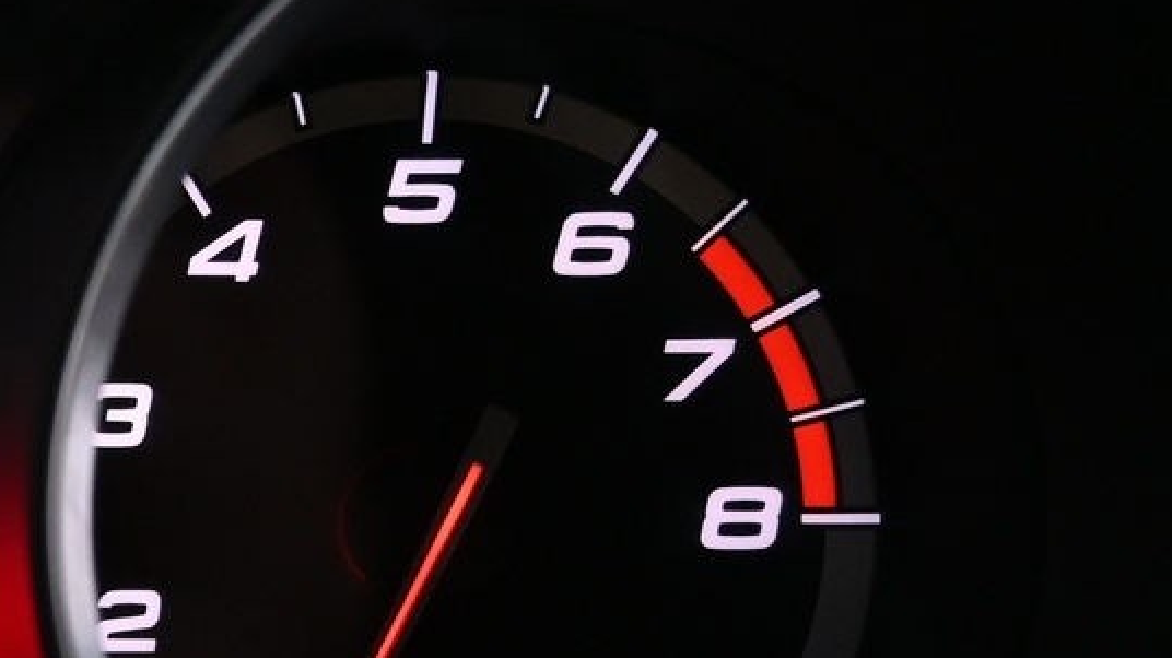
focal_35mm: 95
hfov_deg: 19.7
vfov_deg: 12.7
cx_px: -540
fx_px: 2951
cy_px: 538
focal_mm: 20
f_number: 3.8
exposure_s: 1/30
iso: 1000
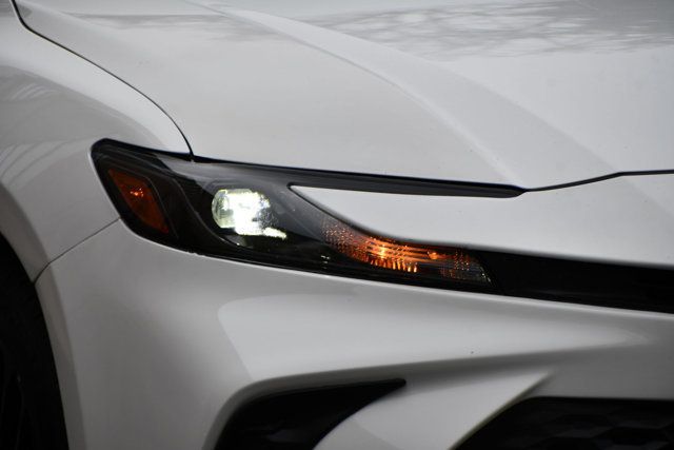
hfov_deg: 6.2
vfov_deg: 4.2
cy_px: 225
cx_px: 337
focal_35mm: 330
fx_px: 6179
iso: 200
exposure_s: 1/500
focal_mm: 220
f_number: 6.3
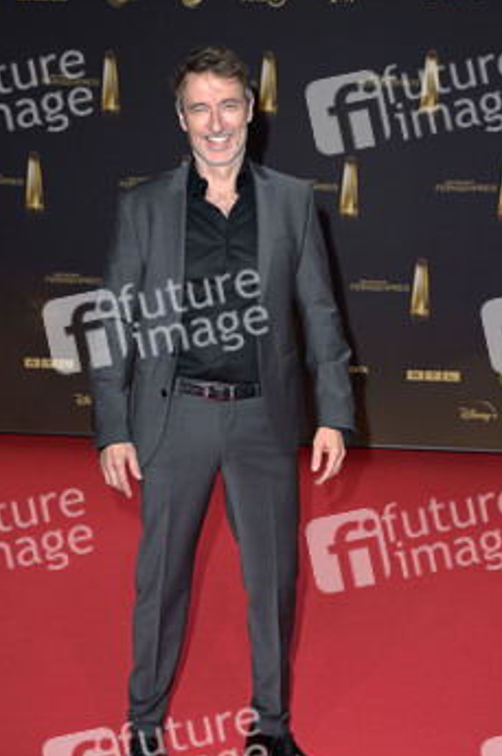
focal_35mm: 58
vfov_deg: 34.5
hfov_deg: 23.3
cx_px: 219
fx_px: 1217
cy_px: 432
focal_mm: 50
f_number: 5
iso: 1000
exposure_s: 1/250
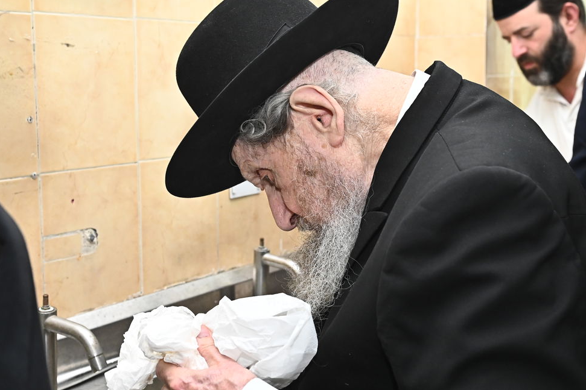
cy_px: 158
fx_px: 797
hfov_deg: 40.3
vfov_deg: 27.5
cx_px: 275
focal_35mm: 49
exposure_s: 1/200
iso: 2500
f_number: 5
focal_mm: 34
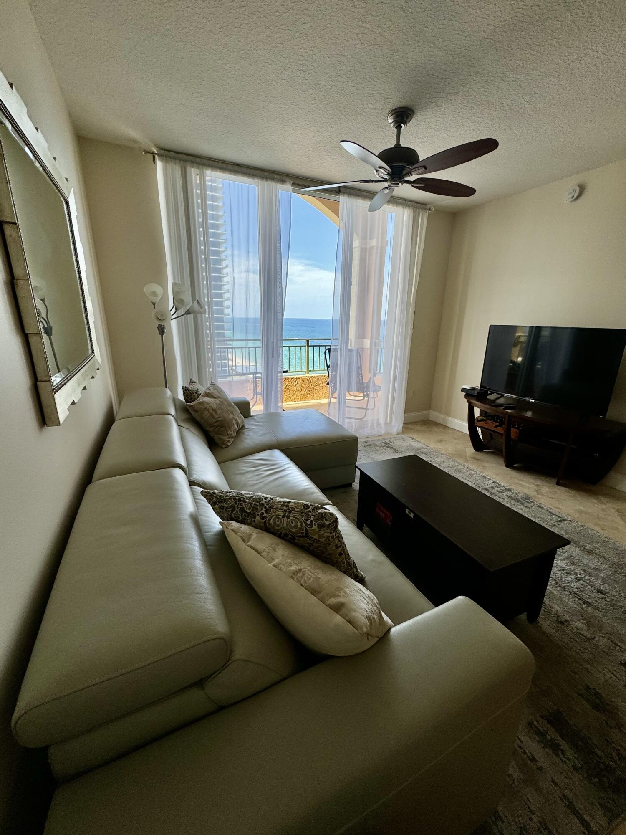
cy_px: 418
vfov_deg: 102.1
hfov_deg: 85.7
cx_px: 313
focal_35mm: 14
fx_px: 338
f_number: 2.2
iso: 40
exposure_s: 1/99
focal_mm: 2.22
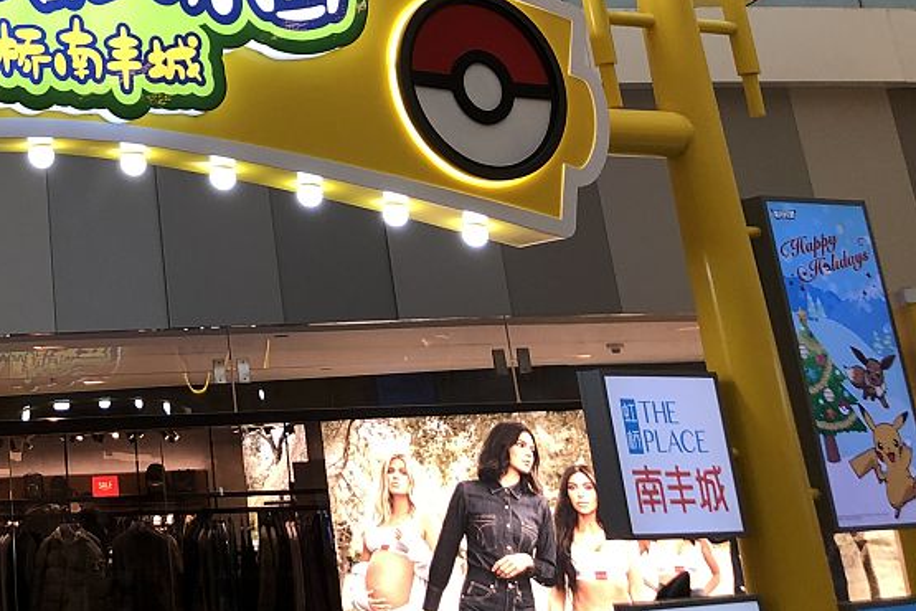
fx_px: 1603
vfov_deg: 20.2
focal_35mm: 63
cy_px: -117
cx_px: -73
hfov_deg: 29.1
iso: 40
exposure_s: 1/100
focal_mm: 4
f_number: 1.8
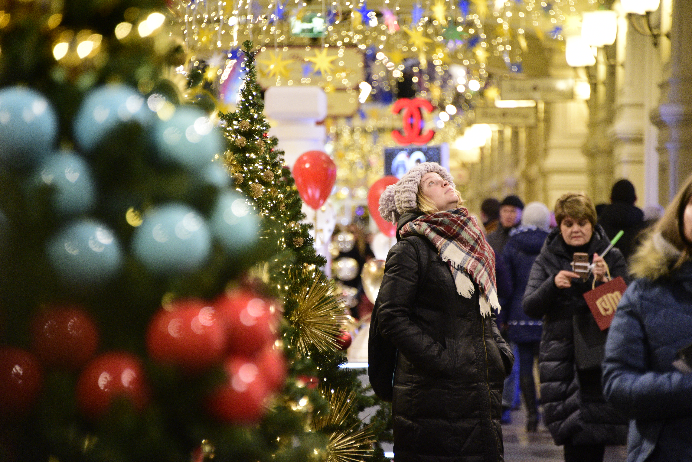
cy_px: 231
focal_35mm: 250
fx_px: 4807
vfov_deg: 5.5
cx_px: 346
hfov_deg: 8.2
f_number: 5.6
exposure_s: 1/125
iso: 4000
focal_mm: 250
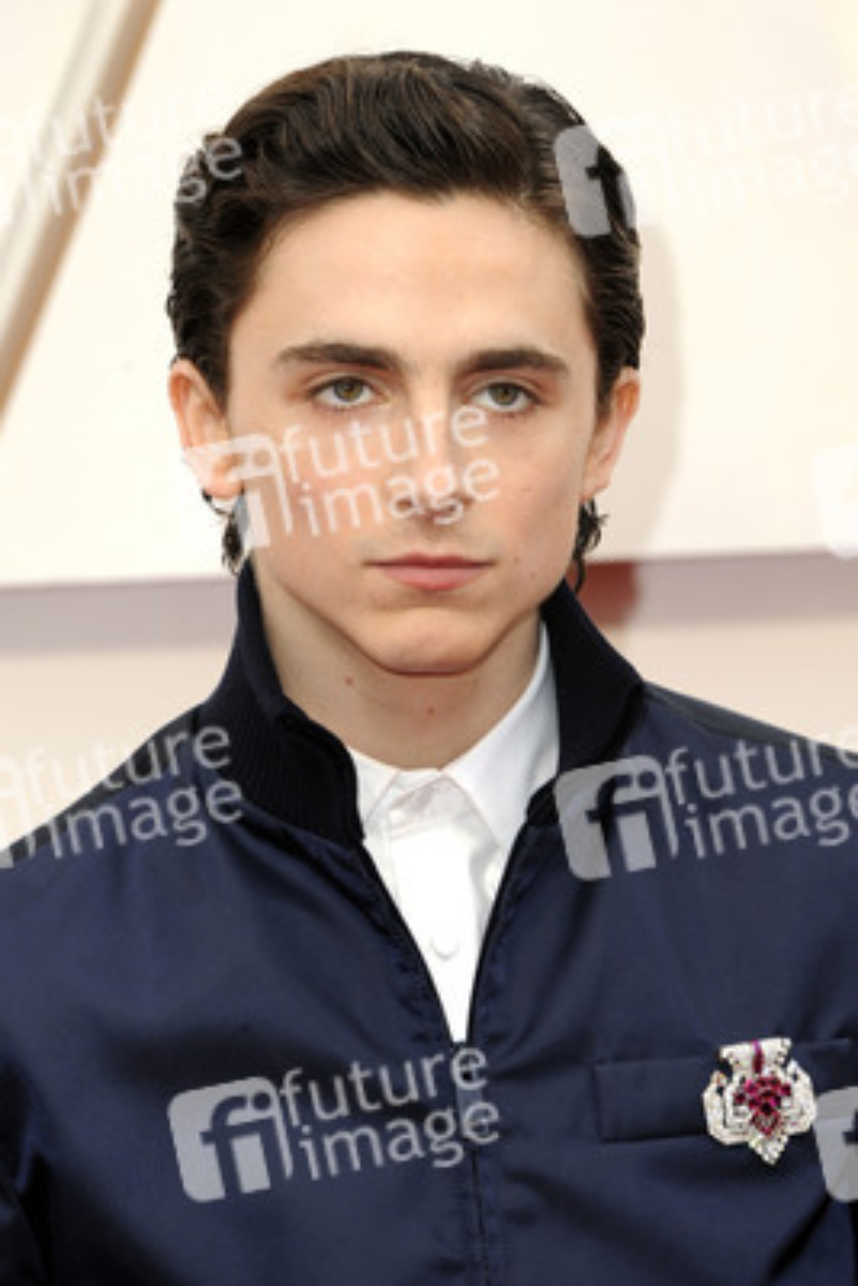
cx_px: 429
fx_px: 10715
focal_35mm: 300
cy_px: 643
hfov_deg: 4.6
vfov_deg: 6.9
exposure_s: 1/200
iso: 1250
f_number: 8
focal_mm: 300
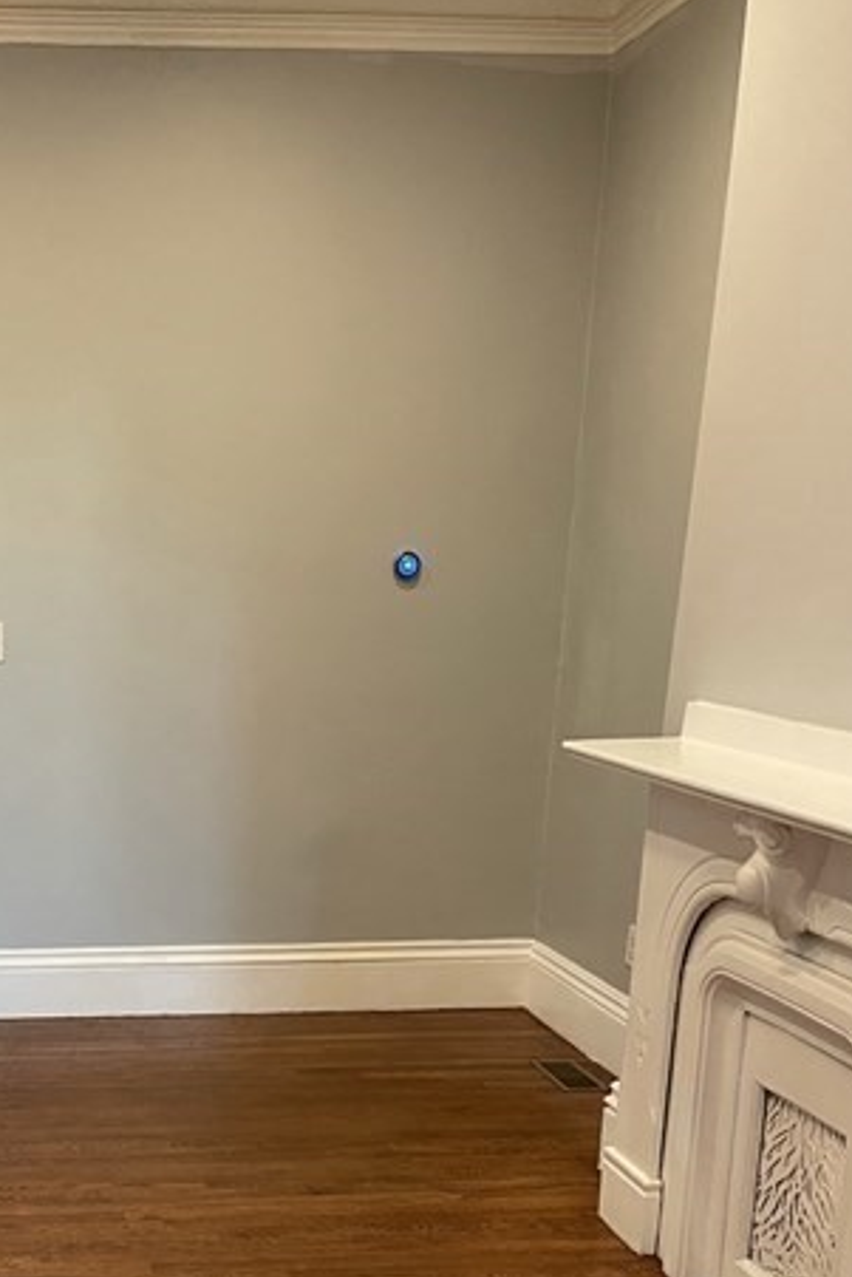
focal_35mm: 46
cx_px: 76
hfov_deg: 28.1
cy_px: 1025
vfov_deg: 40.9
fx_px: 1632
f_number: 1.6
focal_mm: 4.2
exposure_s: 1/60
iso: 250
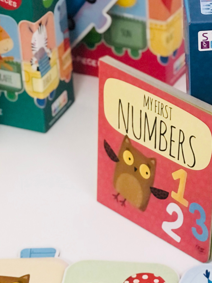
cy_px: 320
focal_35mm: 169
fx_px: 1380
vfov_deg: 11.5
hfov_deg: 8.7
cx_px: 204
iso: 64
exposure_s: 1/33
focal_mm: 6.6
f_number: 2.8
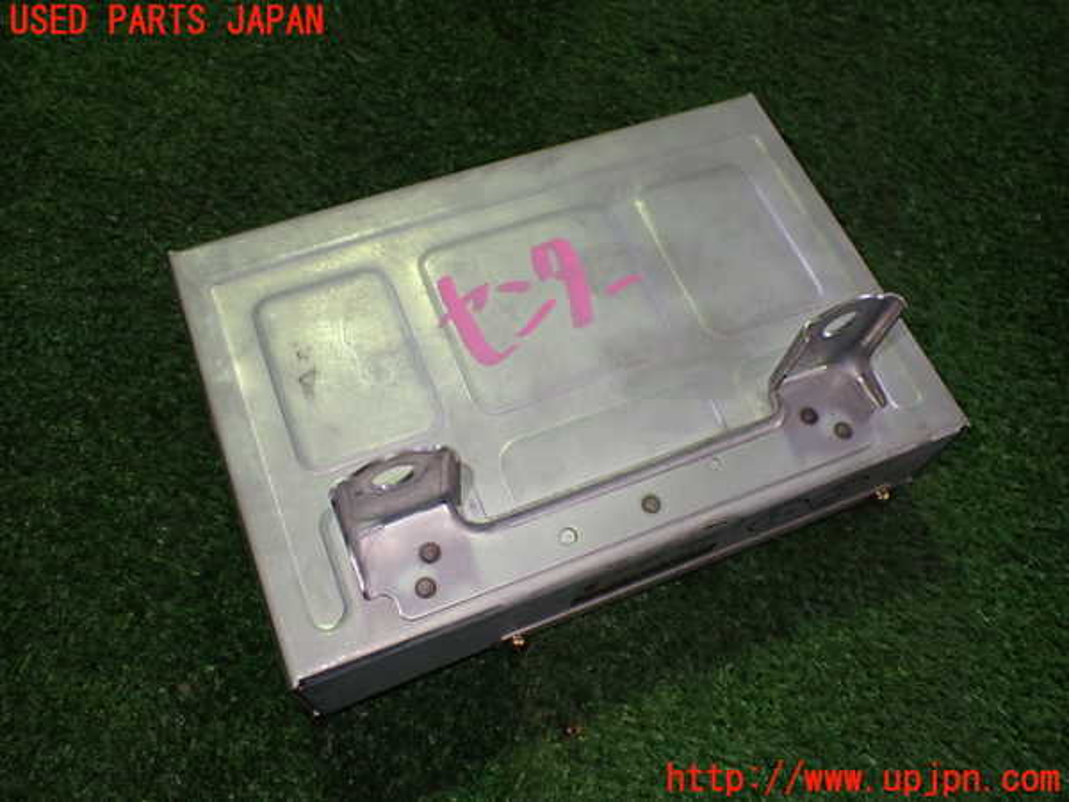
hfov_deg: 60.0
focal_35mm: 30
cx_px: 534
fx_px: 926
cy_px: 401
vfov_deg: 46.8
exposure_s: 1/125
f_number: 2.3
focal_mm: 5.4
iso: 400
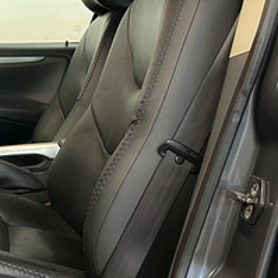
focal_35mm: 64
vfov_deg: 26.9
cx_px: 7
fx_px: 582
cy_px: 126
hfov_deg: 25.7
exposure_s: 1/40
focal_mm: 6.86
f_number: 1.8
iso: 1000
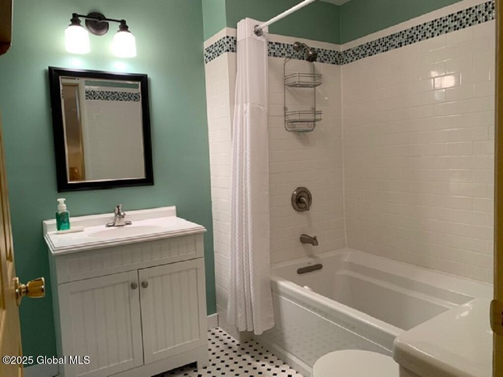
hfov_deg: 67.3
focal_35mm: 26
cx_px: 252
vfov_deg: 53.1
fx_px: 378
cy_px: 188
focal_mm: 4.25
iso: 100
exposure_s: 1/60
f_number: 1.8
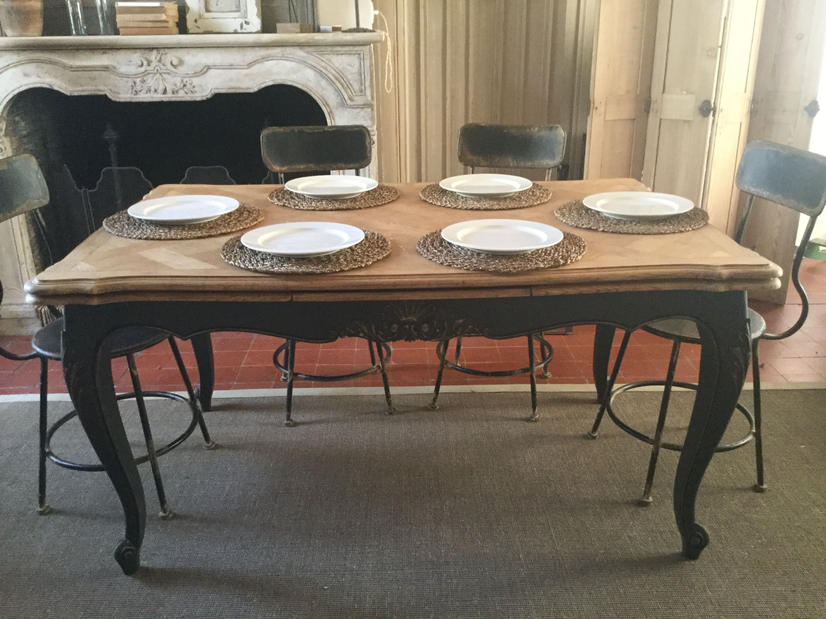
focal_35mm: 31
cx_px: 413
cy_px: 310
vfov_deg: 45.4
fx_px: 740
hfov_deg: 58.4
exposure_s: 1/25
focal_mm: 3.3
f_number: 2.4
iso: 200
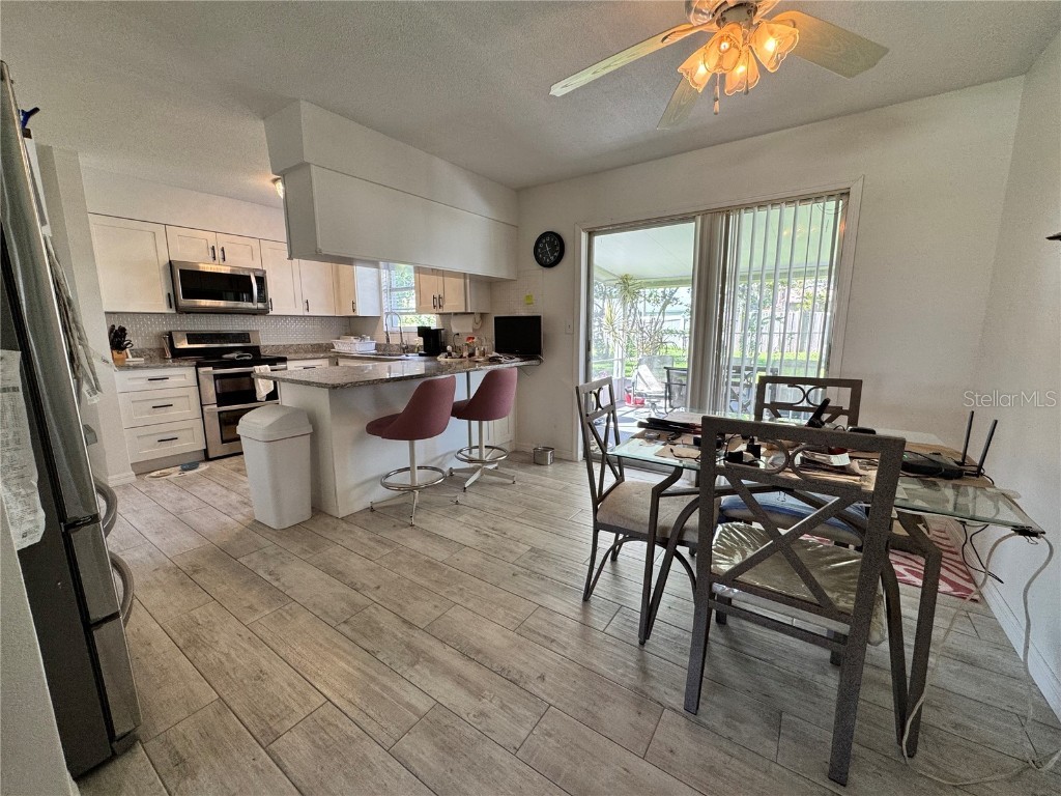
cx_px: 530
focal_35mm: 14
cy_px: 398
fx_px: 429
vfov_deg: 85.7
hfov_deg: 102.1
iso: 125
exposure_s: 1/120
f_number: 2.2
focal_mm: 2.22
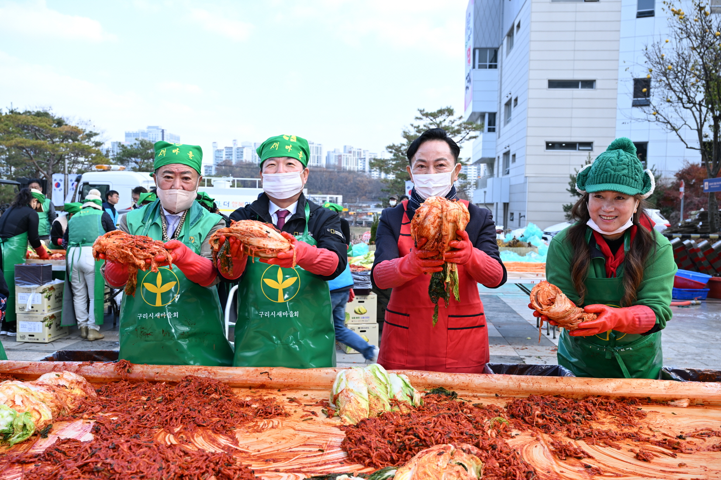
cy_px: 240
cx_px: 360
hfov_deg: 60.3
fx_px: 620
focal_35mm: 31
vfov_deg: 42.3
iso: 200
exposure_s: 1/125
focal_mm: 31
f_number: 6.3
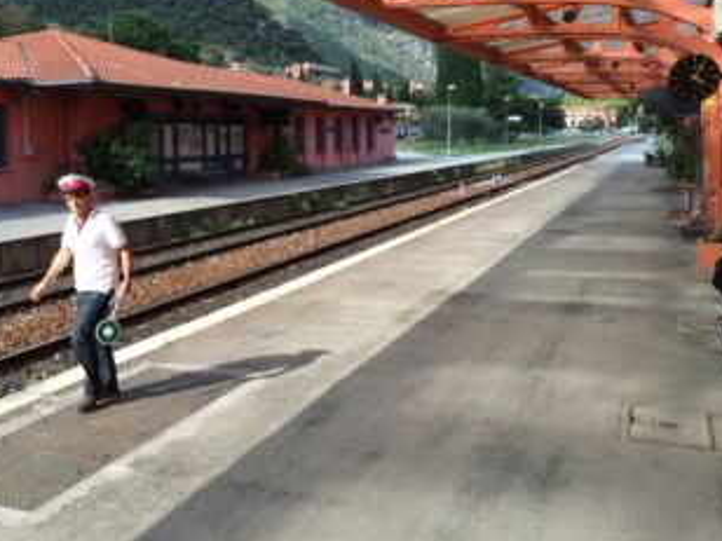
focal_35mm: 39
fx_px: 813
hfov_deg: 47.8
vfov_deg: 36.6
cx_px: 340
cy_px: 206
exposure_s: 1/662
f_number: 2.2
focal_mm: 4.12
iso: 32
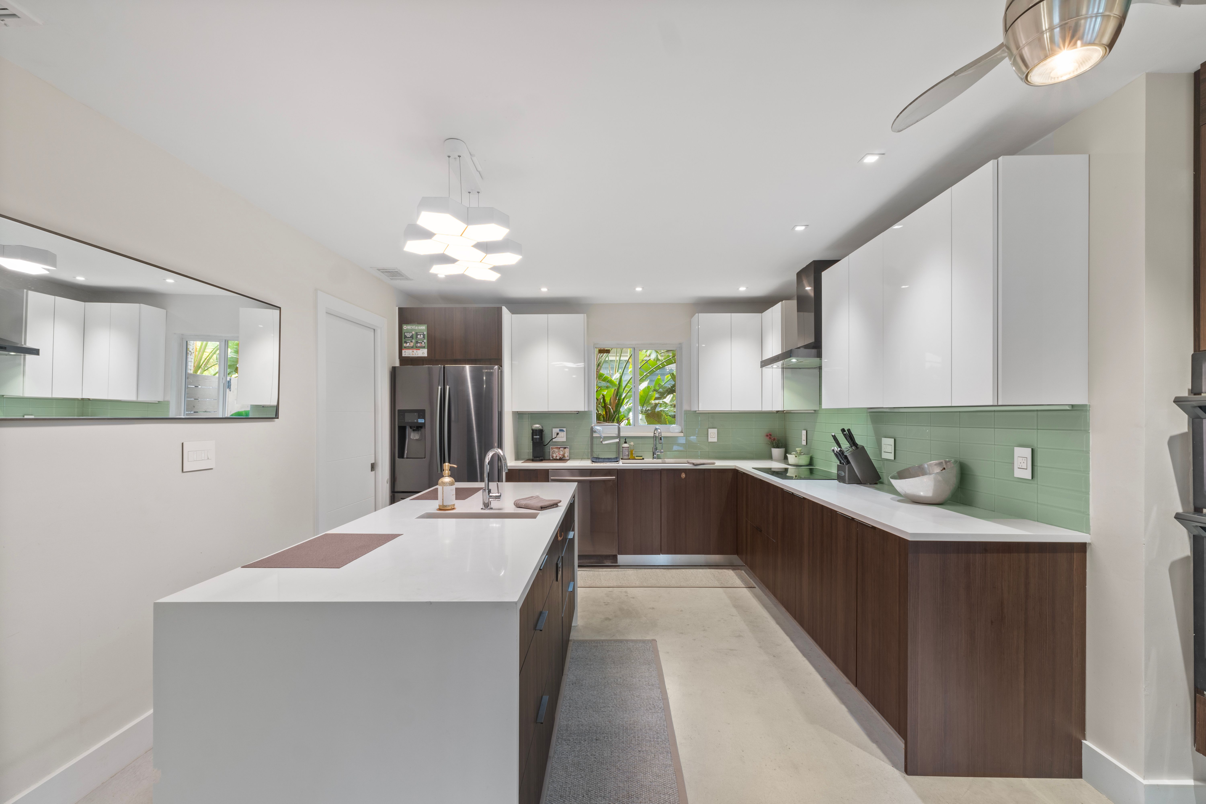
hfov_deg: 100.4
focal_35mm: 15
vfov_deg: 77.3
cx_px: 603
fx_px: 502
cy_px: 402
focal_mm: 10
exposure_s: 10
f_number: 10
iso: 125
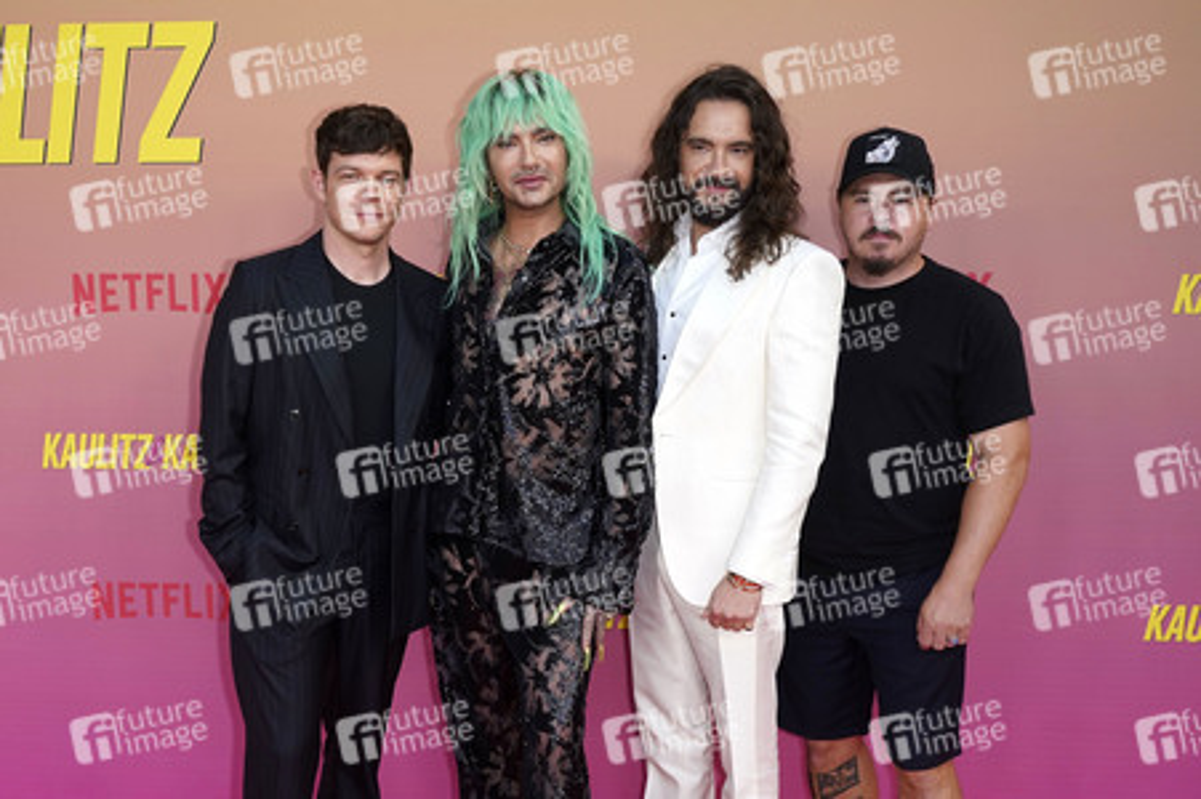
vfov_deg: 37.8
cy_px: 400
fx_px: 1167
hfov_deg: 54.5
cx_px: 600
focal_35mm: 35
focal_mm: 35
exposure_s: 1/160
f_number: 5.6
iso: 320
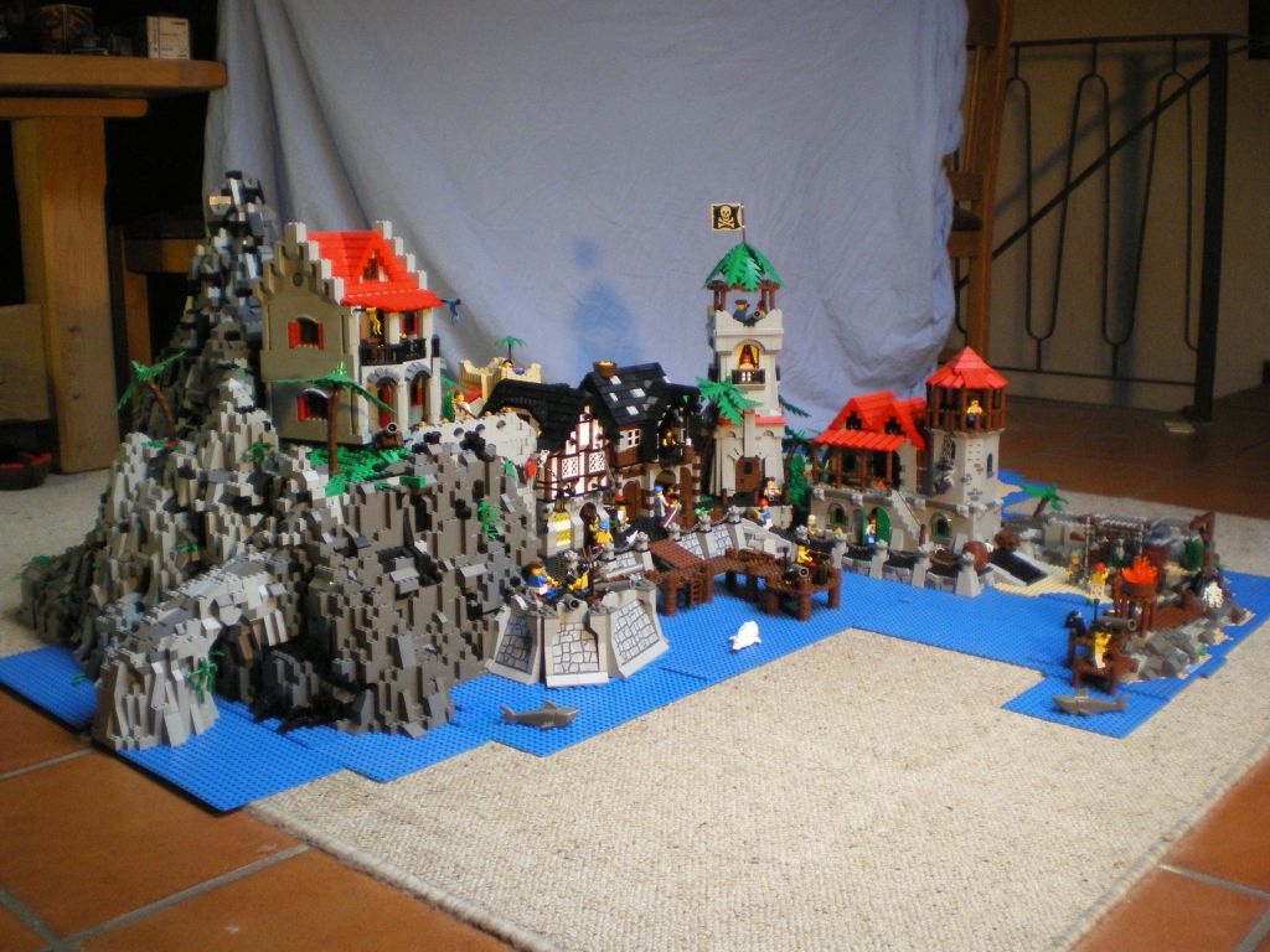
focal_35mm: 36
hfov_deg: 51.4
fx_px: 1321
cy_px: 476
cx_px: 635
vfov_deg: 39.7
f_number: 3.1
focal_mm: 6.3
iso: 400
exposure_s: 1/50
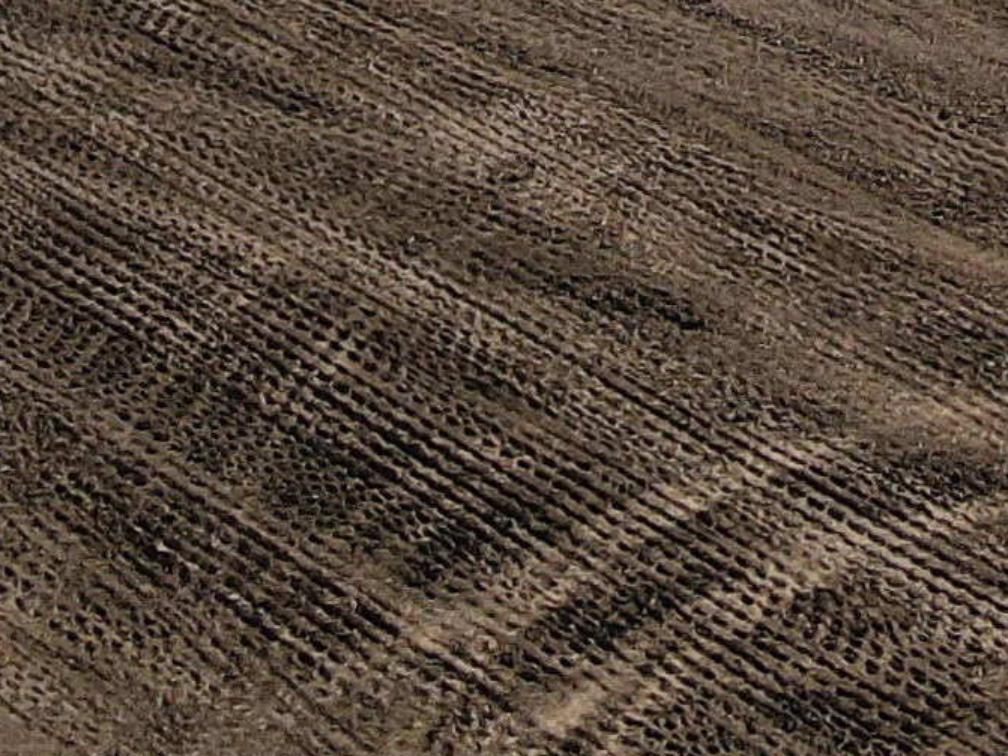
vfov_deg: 9.4
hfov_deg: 12.4
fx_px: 4163
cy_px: -936
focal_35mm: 143
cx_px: 1927
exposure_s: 1/725
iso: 100
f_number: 2.8
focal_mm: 4.5
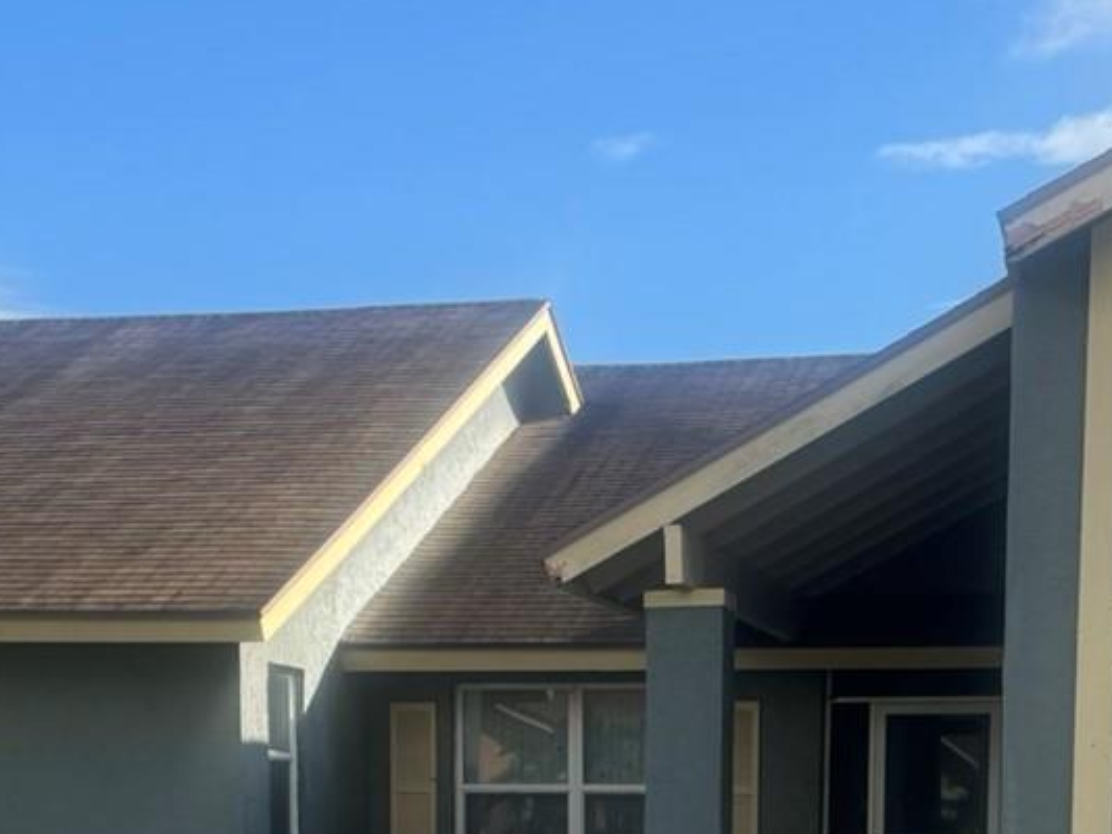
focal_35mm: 72
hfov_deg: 26.9
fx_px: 2313
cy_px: 1078
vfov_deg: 19.0
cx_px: 691
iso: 80
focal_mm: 6.76
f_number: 1.78
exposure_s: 1/2252
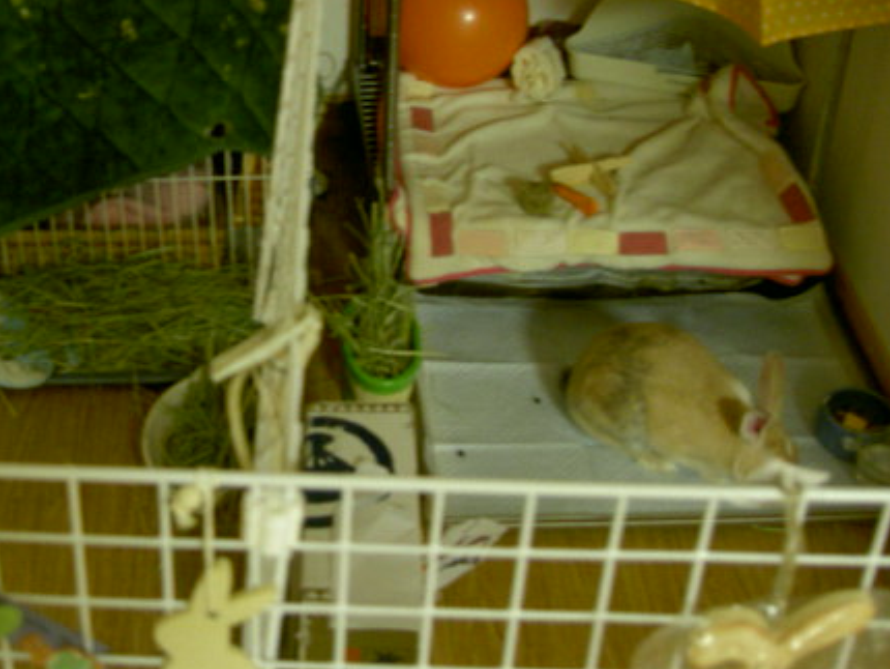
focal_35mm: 58
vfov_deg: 25.1
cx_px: 261
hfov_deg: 32.8
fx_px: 1492
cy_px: 213
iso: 100
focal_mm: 8
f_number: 2.8
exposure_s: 1/8
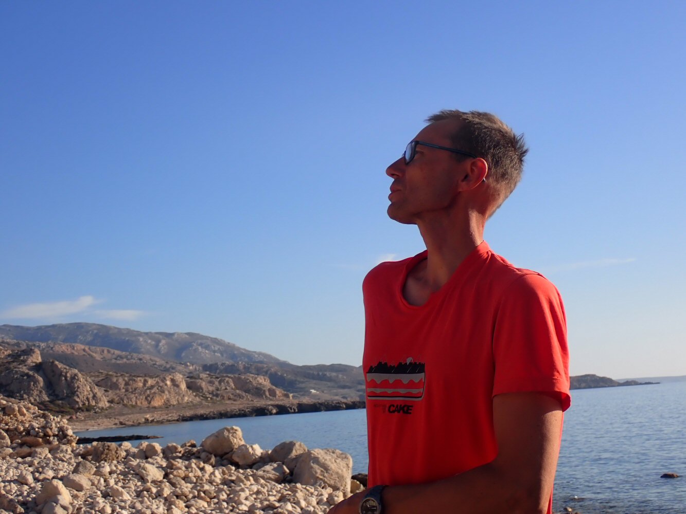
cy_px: 257
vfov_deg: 27.0
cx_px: 343
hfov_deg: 35.5
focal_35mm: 54
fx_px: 1070
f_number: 4.5
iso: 100
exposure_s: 1/640
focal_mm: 9.65
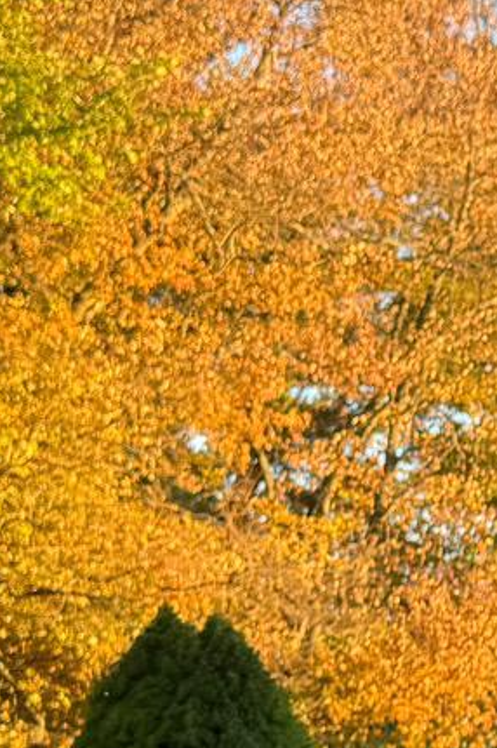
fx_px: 2468
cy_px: 637
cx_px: 871
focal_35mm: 119
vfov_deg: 17.0
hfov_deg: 10.8
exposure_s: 1/273
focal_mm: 6.76
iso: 64
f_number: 1.78
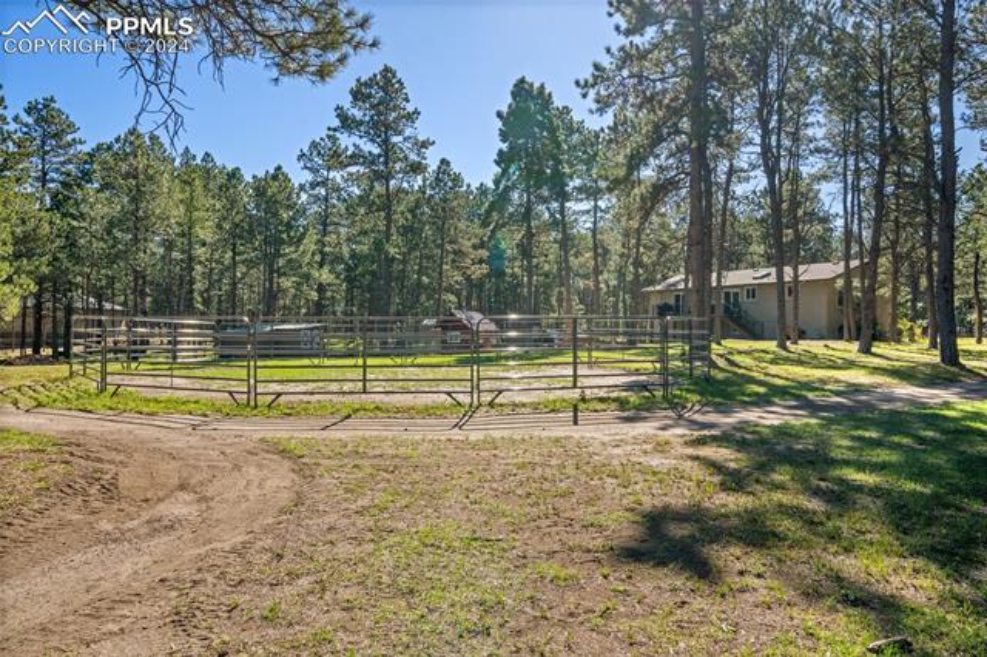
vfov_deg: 55.1
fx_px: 630
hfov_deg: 76.1
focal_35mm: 23
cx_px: 494
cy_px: 328
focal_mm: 23
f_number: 11
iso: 160
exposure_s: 1/30
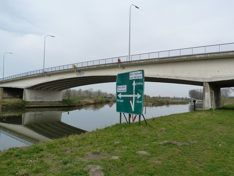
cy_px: 88
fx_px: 169
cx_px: 117
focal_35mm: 25
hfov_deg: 69.4
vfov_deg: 54.9
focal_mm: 4.5
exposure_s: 1/250
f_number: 5.6
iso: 125
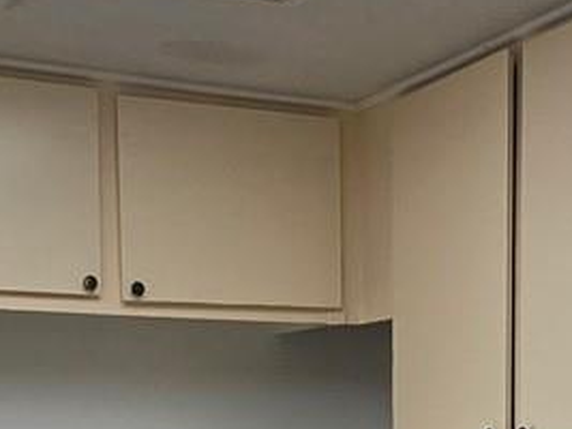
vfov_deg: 17.1
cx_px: 291
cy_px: 641
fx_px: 1288
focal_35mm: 78
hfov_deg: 25.0
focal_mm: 2.2
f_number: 2.2
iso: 50
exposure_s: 1/120
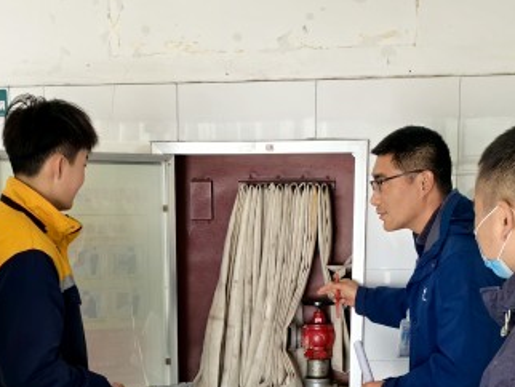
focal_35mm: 67
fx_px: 998
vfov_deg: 21.1
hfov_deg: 28.9
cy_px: 401
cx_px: 211
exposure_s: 1/100
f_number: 2
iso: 250
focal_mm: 5.75
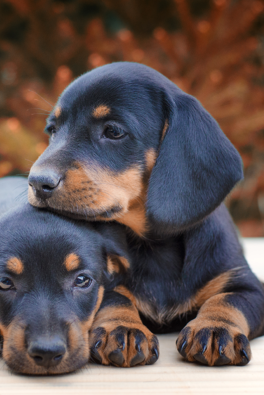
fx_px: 877
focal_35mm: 80
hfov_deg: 17.0
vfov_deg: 25.4
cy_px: 197
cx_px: 64
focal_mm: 35
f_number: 3.5
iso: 500
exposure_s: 1/200
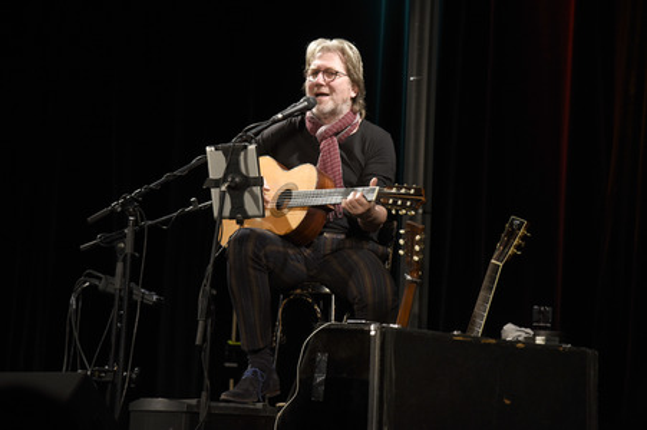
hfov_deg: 17.1
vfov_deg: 11.4
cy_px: 215
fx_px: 2155
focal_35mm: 120
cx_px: 324
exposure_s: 1/100
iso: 800
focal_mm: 120
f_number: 6.3
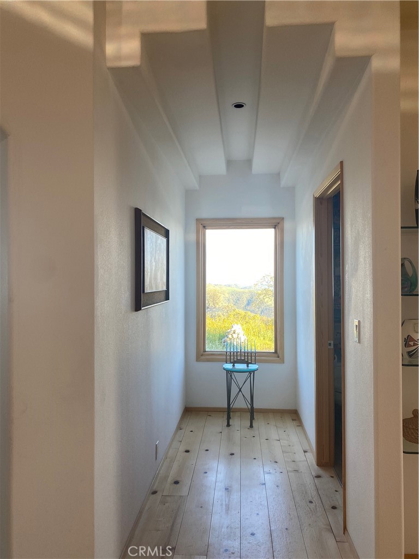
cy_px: 280
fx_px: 420
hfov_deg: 53.1
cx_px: 210
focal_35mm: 26
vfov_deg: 67.3
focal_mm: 4.25
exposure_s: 1/121
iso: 80
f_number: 1.8
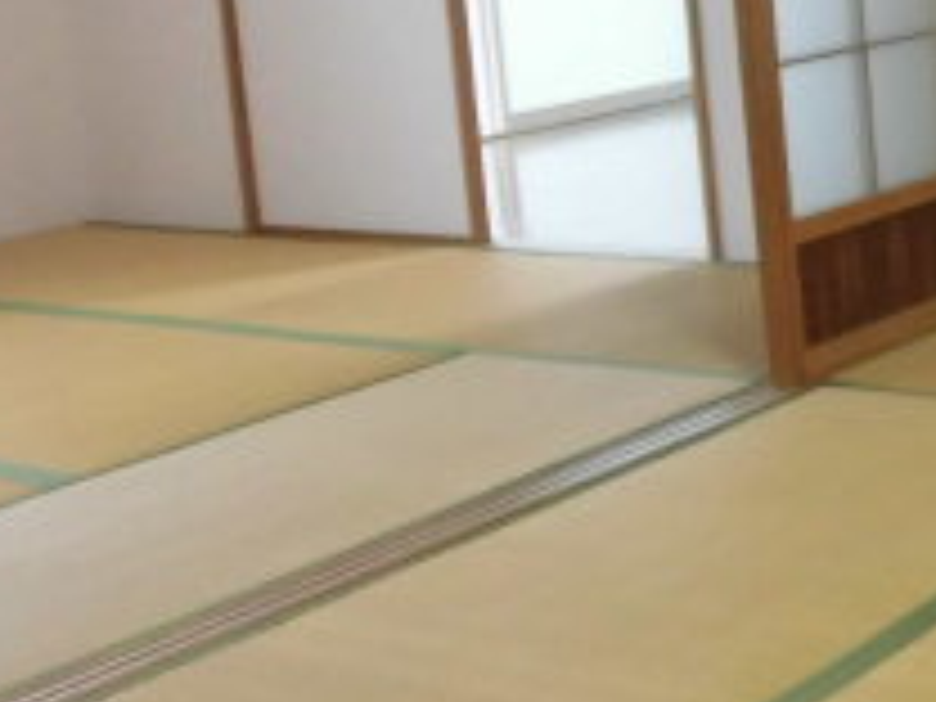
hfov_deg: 23.7
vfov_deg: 19.5
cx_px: 1166
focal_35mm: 74
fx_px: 2001
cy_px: 63
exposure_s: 1/30
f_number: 3.1
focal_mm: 4.3
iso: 320
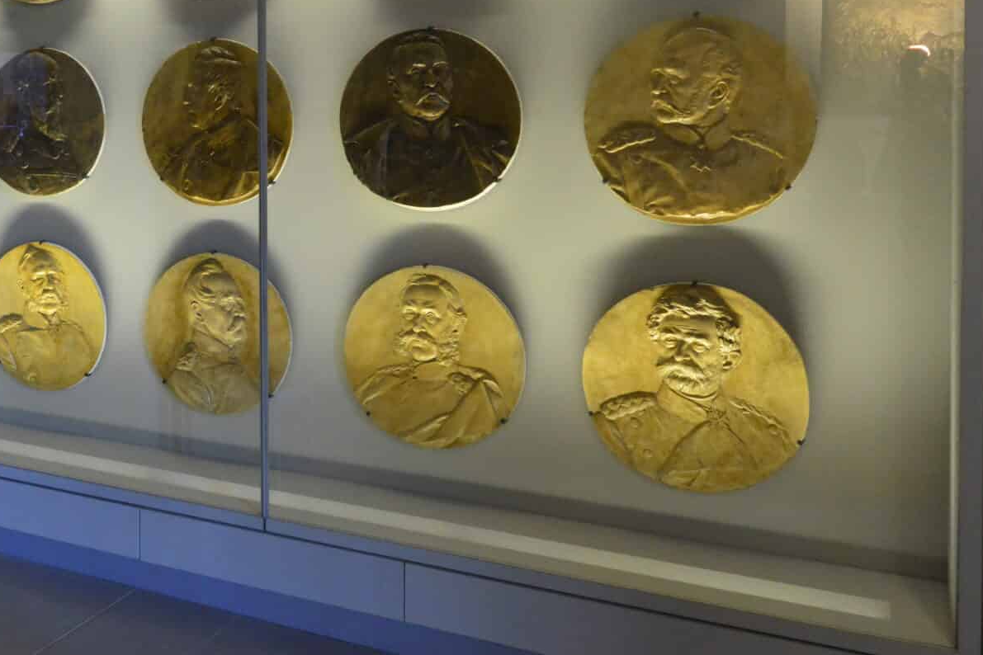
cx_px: 56
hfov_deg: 41.0
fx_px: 1174
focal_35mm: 43
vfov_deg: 30.5
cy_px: 146
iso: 5000
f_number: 5.6
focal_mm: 20
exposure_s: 1/60
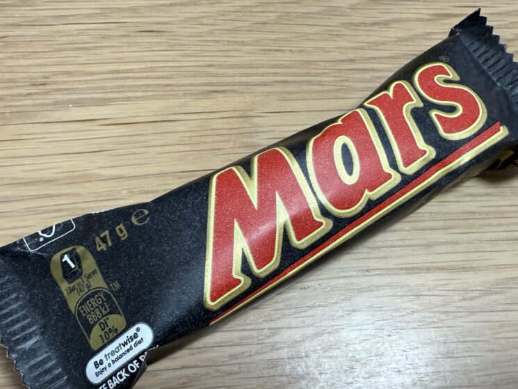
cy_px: 240
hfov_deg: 55.3
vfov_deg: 42.7
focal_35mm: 33
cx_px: 261
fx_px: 494
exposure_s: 1/100
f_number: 2.2
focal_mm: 2.22
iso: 250
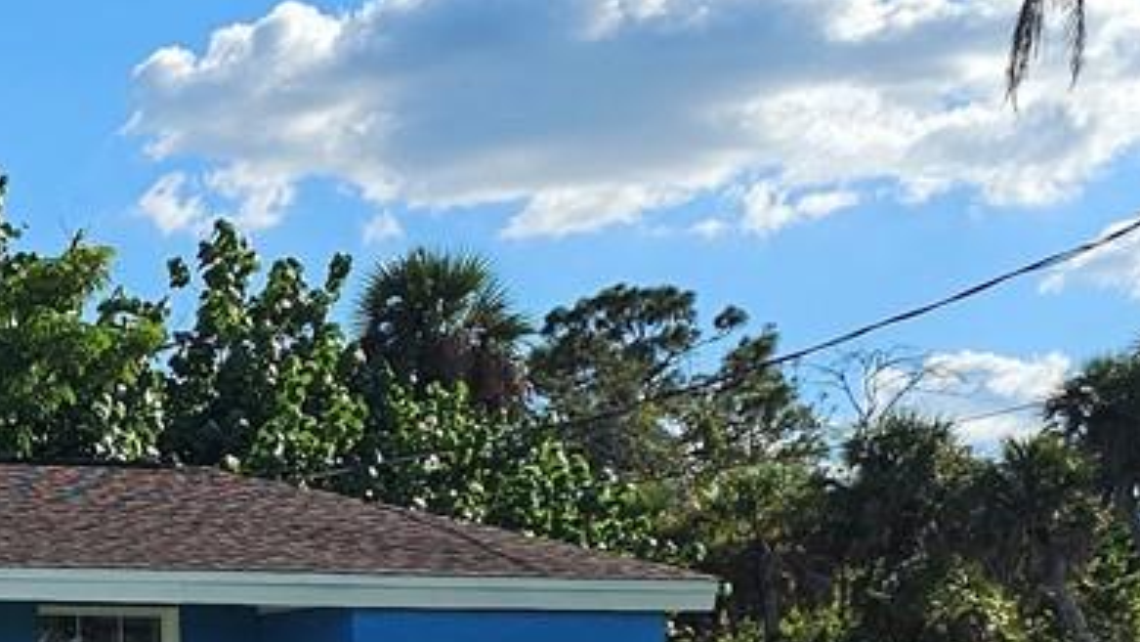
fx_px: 3114
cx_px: -530
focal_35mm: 103
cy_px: 721
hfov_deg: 18.5
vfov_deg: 11.6
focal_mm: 6.3
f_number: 1.7
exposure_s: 1/1222
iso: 10
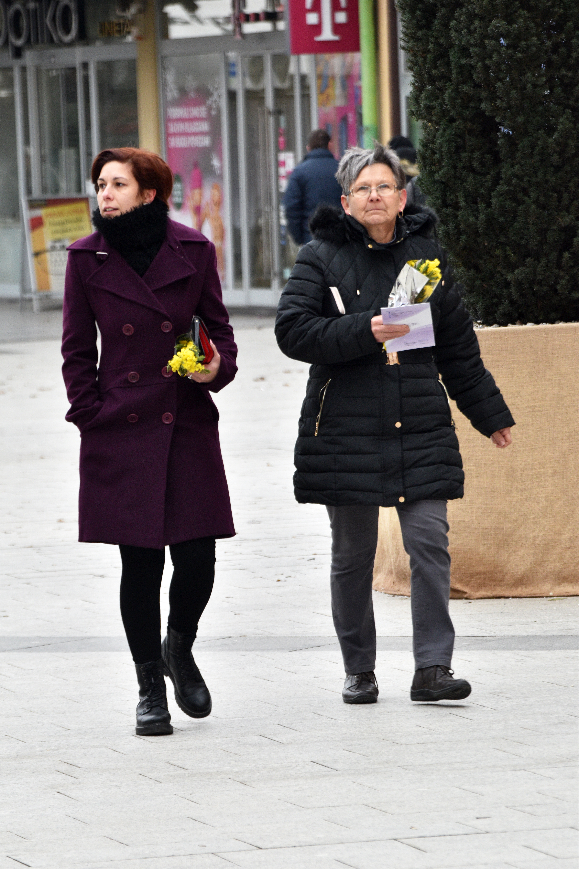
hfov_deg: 5.2
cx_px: 290
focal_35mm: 262
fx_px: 6332
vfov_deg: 7.8
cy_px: 434
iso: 640
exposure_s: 1/250
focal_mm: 175
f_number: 6.3
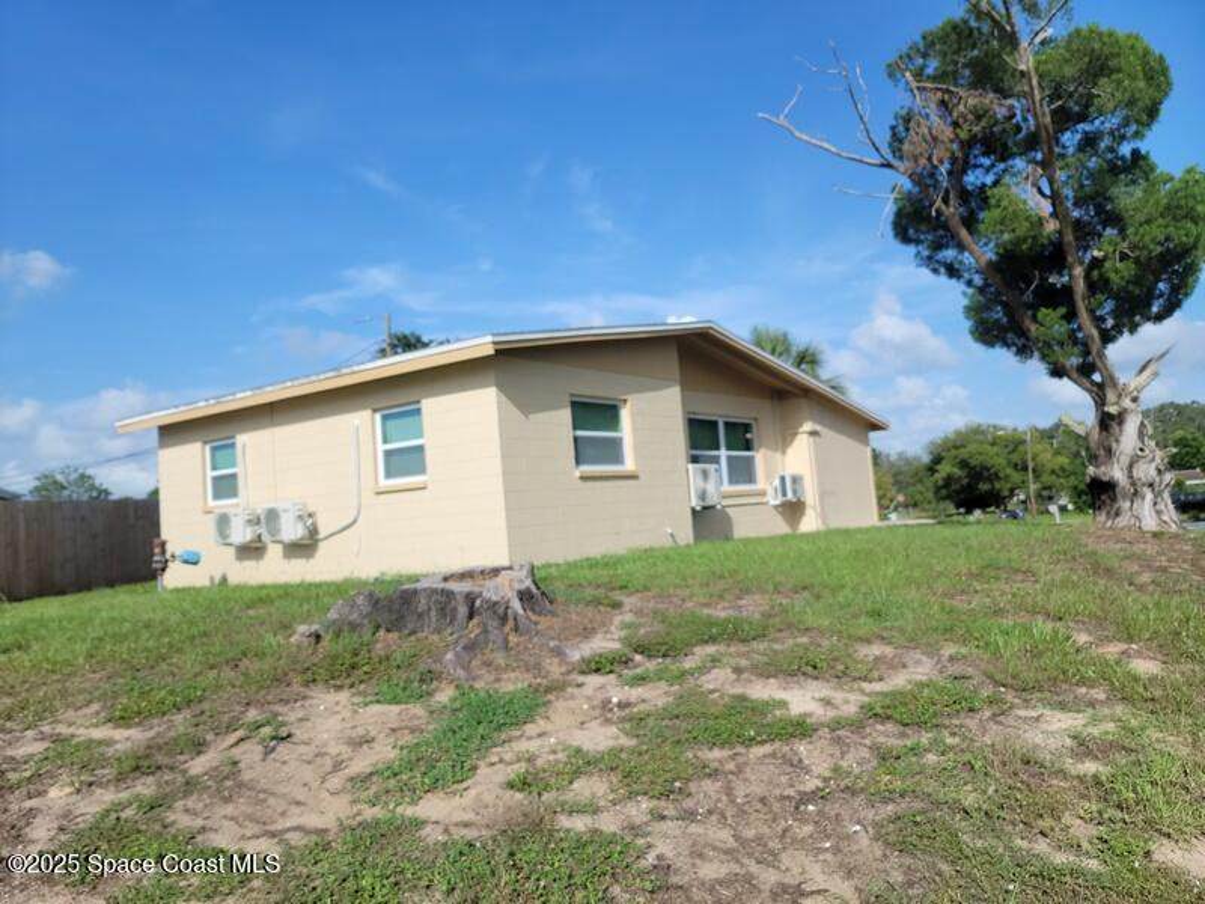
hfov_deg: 69.4
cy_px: 452
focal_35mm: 25
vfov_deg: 54.9
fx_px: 870
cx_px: 602
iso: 20
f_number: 1.8
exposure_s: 1/1002
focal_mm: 7
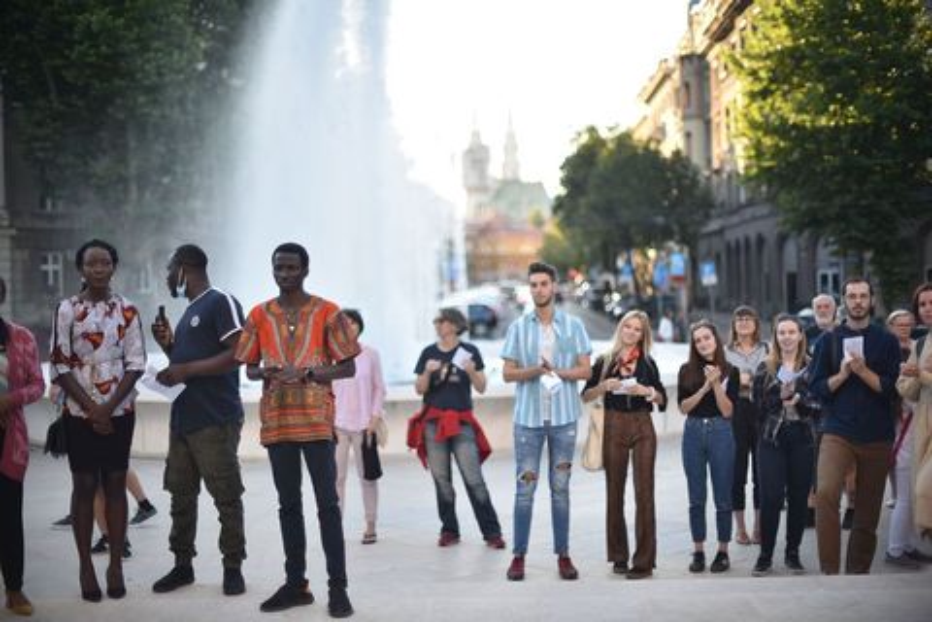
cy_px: 311
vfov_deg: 27.0
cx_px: 466
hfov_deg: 39.6
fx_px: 1294
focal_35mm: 50
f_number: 1.2
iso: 100
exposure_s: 1/800
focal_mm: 50
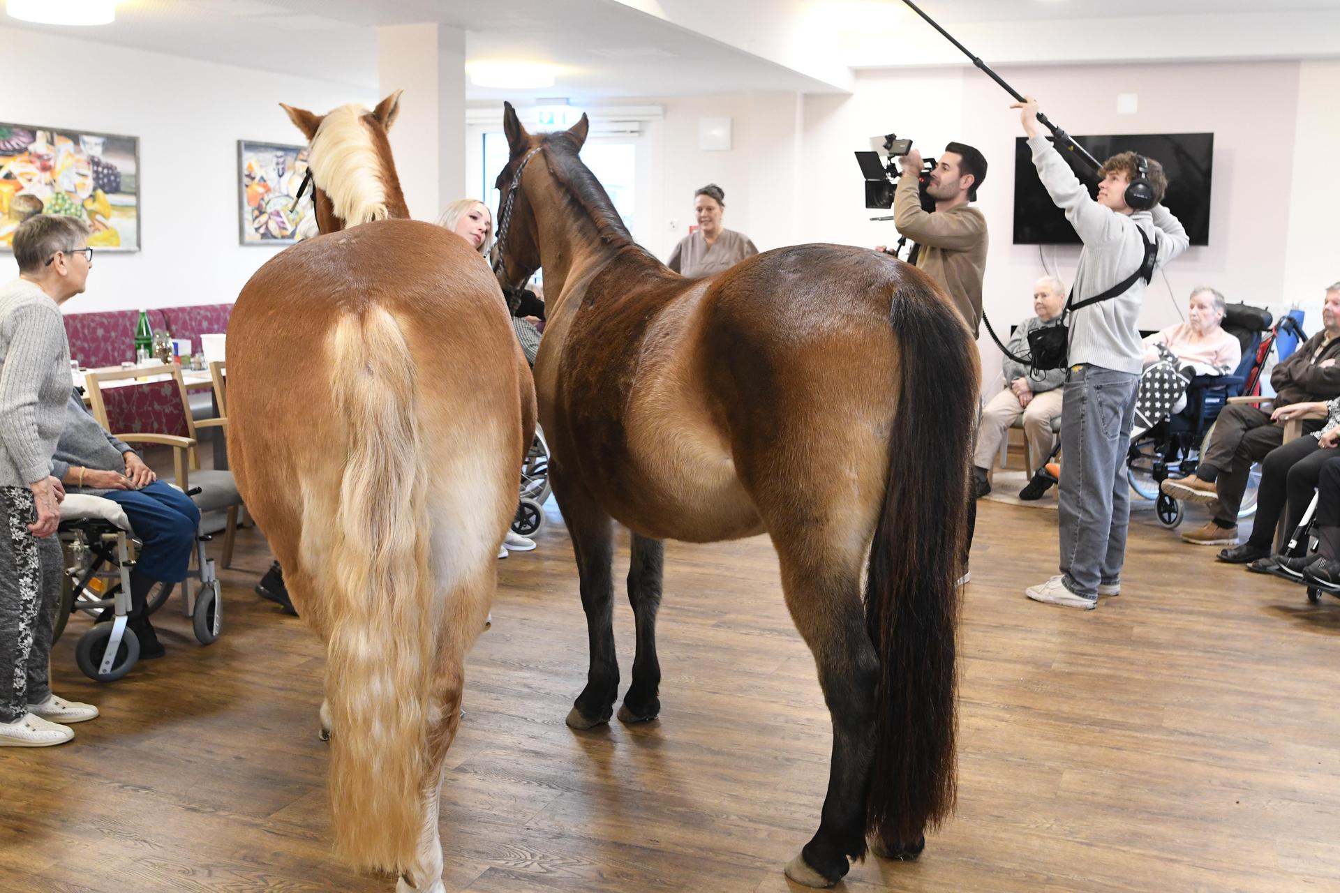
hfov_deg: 53.1
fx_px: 1340
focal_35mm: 36
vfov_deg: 36.9
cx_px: 670
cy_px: 446
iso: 2500
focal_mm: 24
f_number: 3.5
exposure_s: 1/100
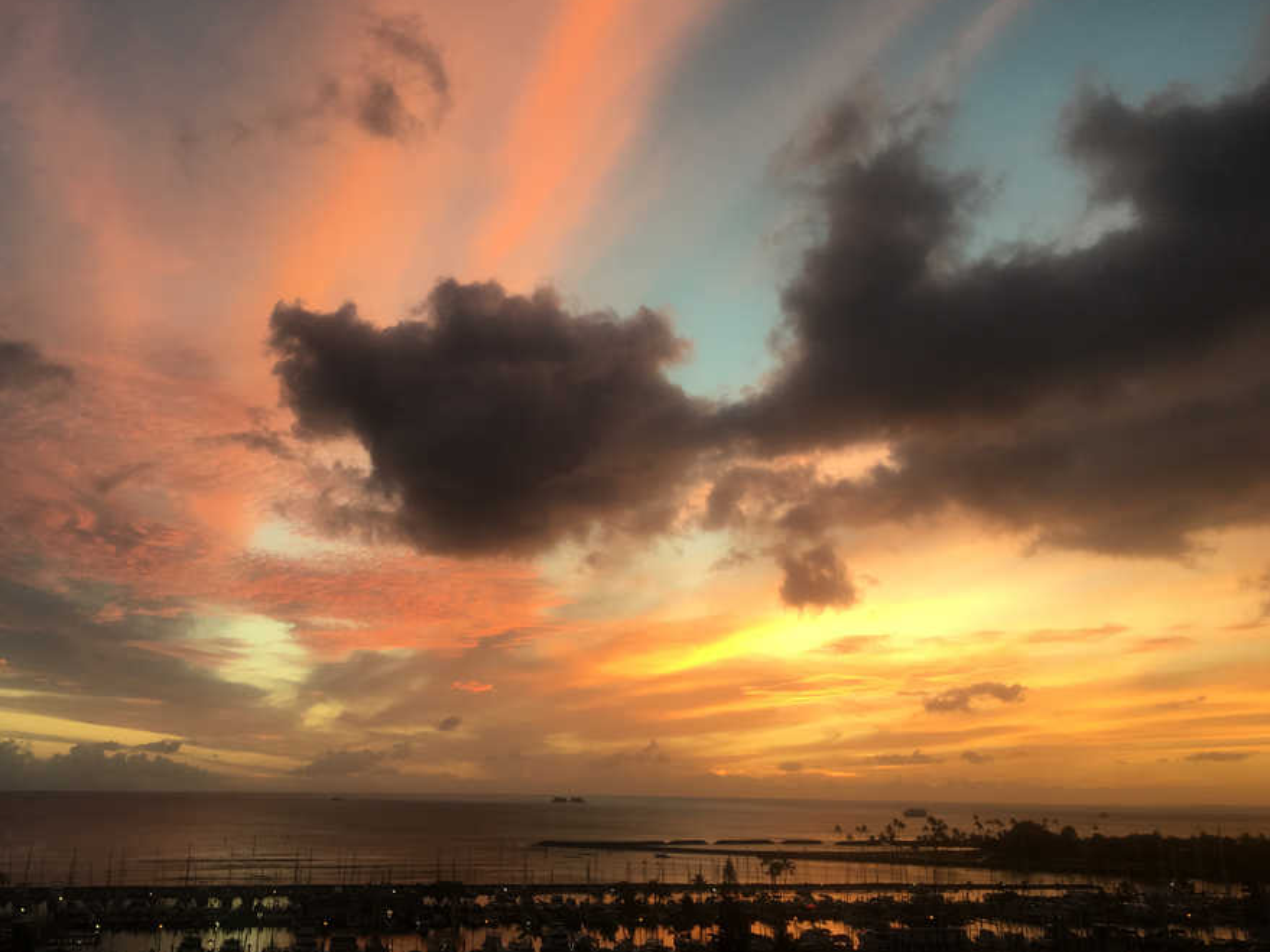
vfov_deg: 42.9
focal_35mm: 33
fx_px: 1211
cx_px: 561
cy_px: 417
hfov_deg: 55.2
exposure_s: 1/60
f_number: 2.2
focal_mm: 4.15
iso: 32
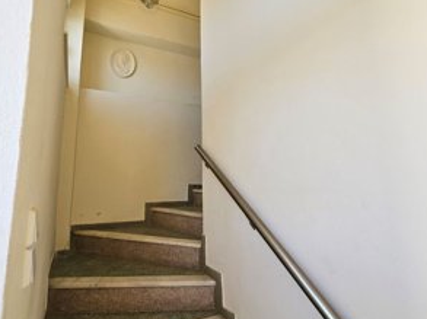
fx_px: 197
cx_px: 198
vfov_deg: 78.0
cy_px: 159
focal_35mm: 16
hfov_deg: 94.4
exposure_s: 1/125
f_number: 2.2
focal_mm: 2.2
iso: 50
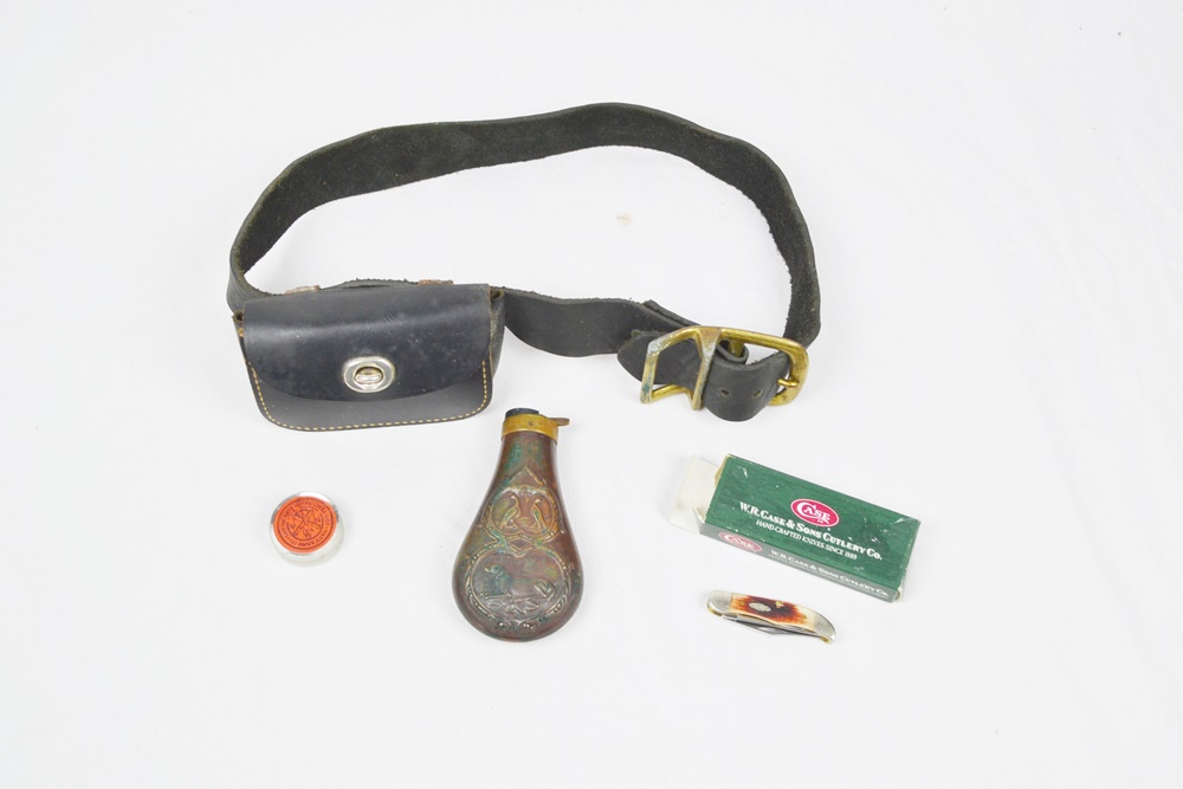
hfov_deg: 49.5
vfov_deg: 34.2
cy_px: 394
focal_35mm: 39
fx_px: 1282
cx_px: 592
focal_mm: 26
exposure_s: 1/125
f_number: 5.6
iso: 400
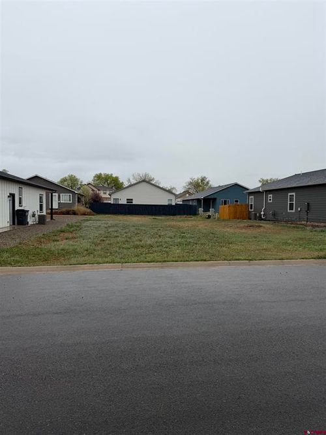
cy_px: 218
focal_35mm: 24
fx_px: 301
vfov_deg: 71.6
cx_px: 163
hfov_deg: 56.8
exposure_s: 1/1585
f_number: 1.78
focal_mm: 6.76
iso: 80
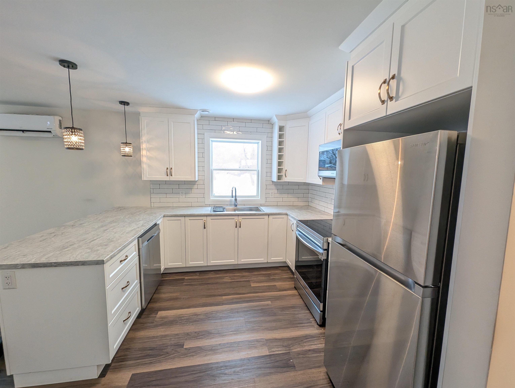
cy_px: 194
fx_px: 194
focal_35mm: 13
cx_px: 258
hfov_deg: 106.1
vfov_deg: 90.1
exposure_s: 1/40
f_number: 2.2
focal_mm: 1.95
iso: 169
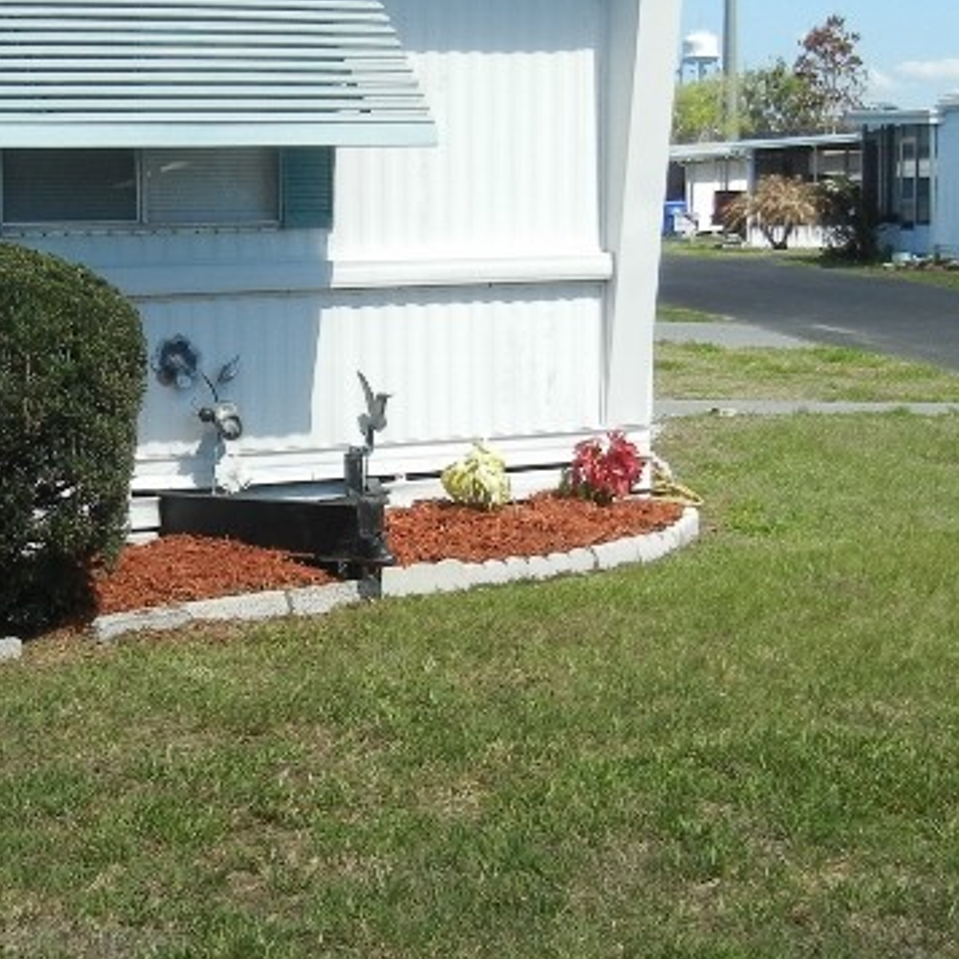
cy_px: 502
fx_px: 2382
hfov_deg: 22.4
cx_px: 172
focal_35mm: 76
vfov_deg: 22.8
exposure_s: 1/378
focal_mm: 5.4
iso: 160
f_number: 7
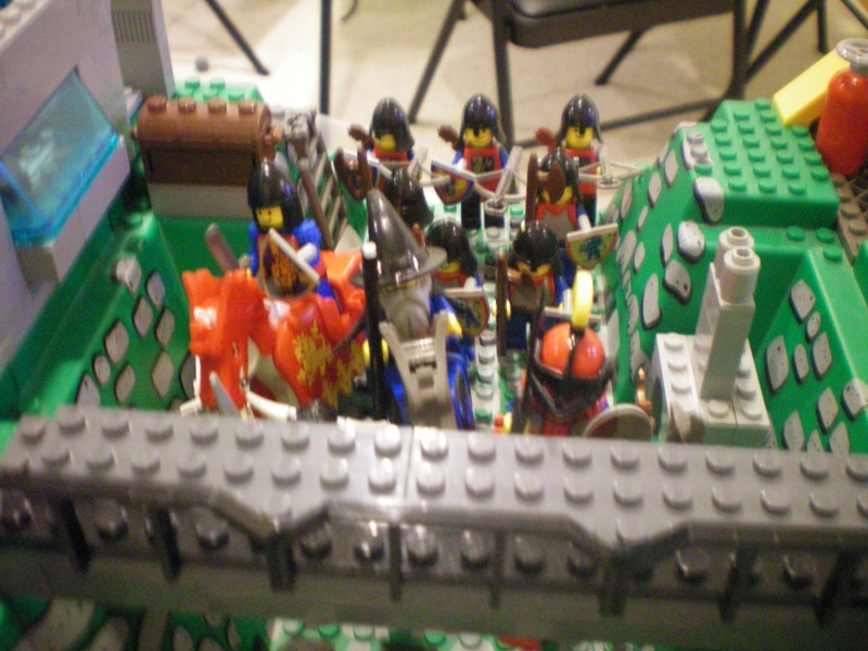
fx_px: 953
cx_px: 434
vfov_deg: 37.7
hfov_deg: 49.0
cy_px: 326
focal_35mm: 38
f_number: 3.1
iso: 400
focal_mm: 6.3
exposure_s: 1/8
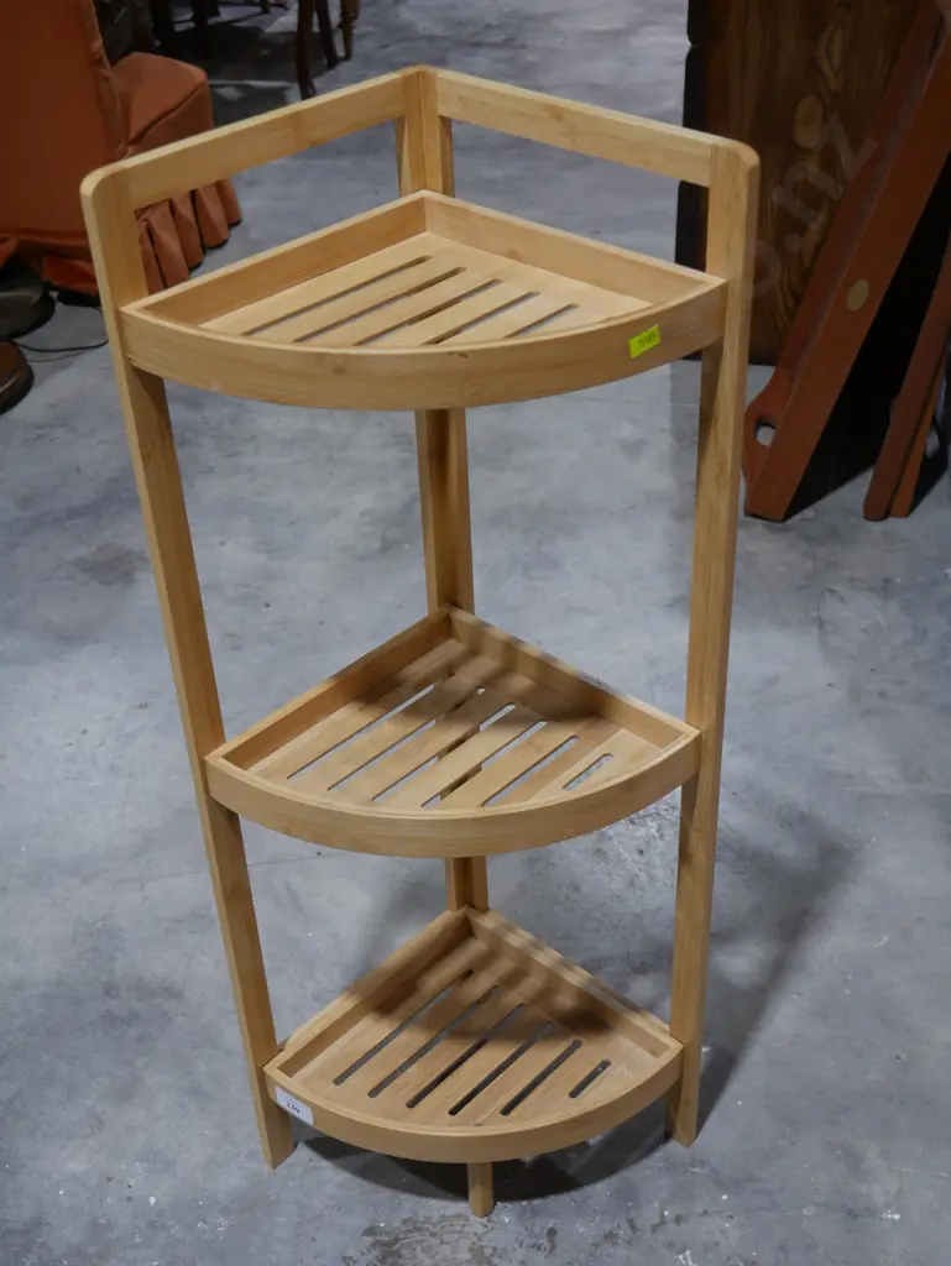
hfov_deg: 34.4
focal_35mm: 42
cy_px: 633
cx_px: 476
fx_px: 1537
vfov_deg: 44.8
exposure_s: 1/60
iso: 250
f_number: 4.6
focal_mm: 21
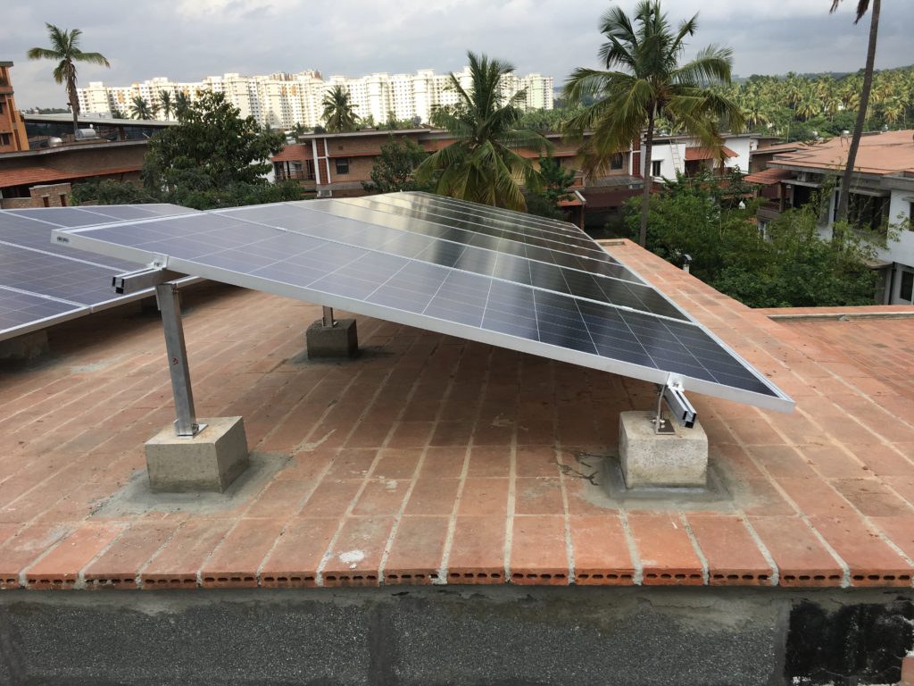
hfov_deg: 61.7
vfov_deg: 48.2
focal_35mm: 29
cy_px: 343
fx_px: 766
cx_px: 457
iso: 25
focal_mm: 4.15
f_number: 2.2
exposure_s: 1/1026
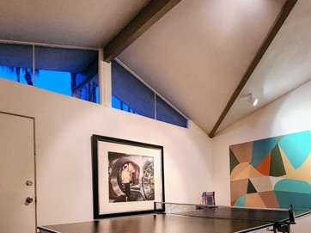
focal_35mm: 23
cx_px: 199
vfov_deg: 54.2
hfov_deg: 72.4
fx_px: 207
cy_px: 191
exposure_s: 1/24
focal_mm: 2.2
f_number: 2.2
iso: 800
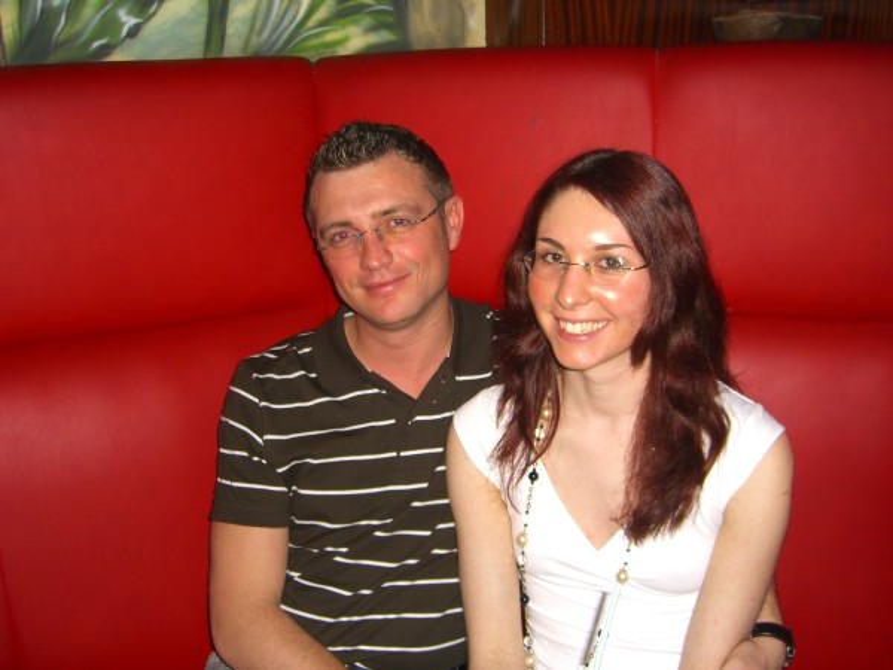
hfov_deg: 49.0
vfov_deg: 37.7
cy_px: 335
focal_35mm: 38
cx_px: 446
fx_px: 980
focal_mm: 7.9
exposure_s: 1/60
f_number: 2.8
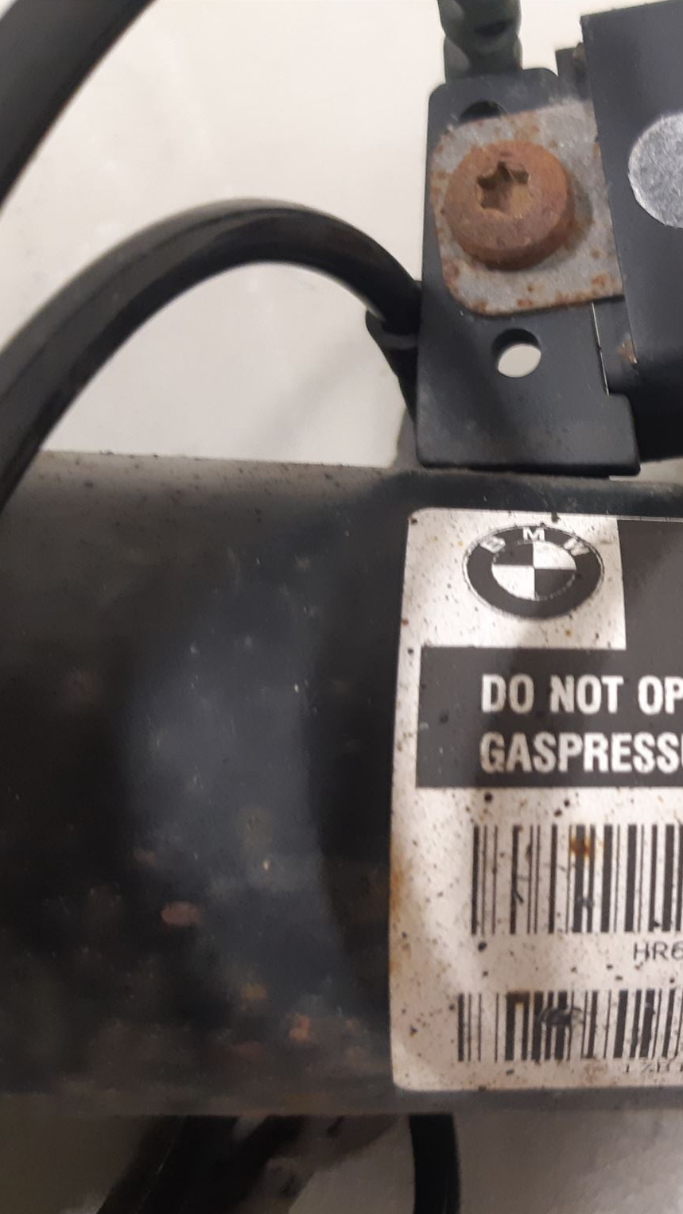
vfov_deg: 52.8
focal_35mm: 38
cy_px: 606
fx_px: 1223
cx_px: 692
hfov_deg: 29.1
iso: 250
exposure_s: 1/25
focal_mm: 3.93
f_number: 1.7
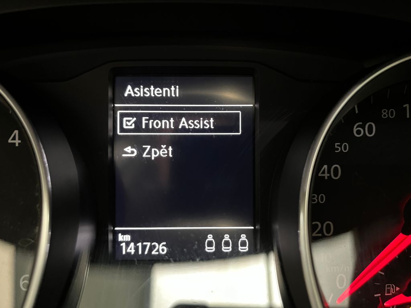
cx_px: 206
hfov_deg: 67.3
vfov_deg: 53.1
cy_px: 154
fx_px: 309
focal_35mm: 26
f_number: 1.6
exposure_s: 1/29
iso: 1000
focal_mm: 5.1
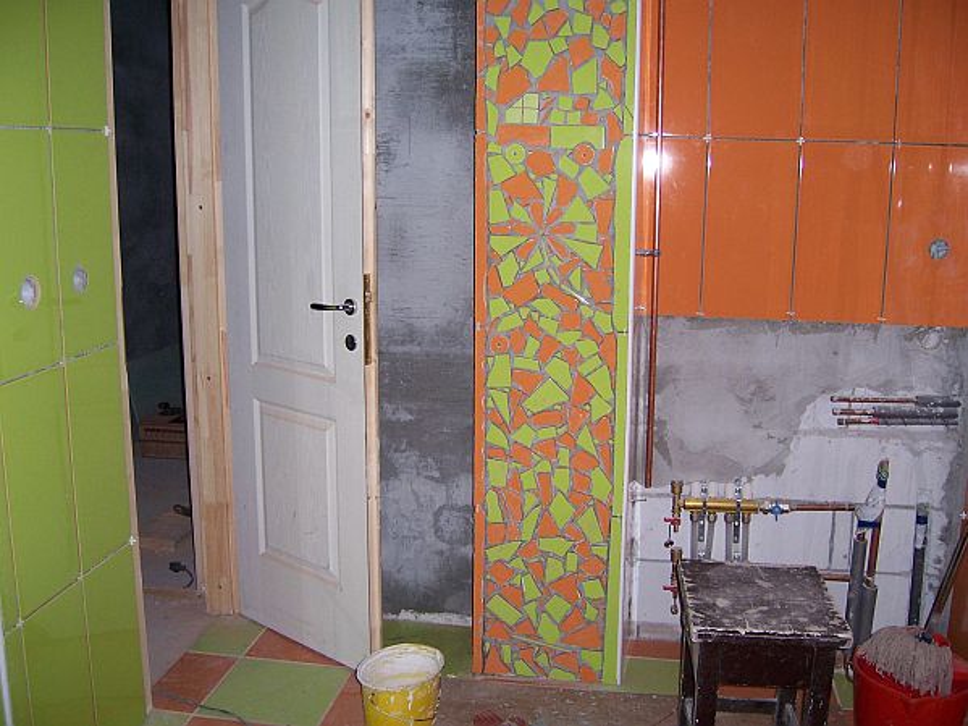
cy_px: 363
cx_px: 484
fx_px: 1007
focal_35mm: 36
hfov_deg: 51.4
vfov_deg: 39.6
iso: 125
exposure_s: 1/60
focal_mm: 6.2
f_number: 2.8
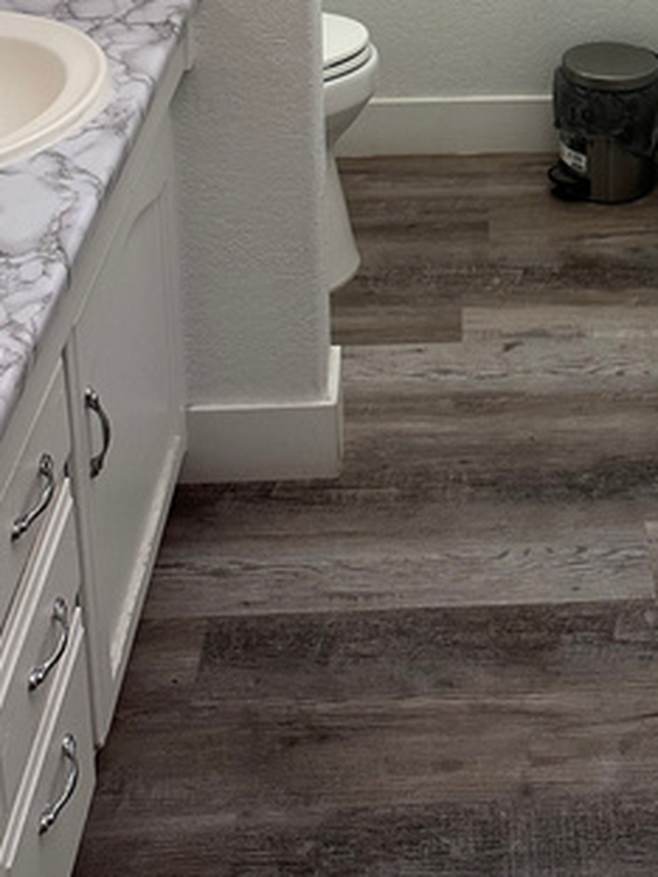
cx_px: 562
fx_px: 1495
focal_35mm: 59
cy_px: -160
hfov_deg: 24.3
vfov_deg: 28.6
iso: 200
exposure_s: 1/120
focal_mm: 6.86
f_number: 1.78
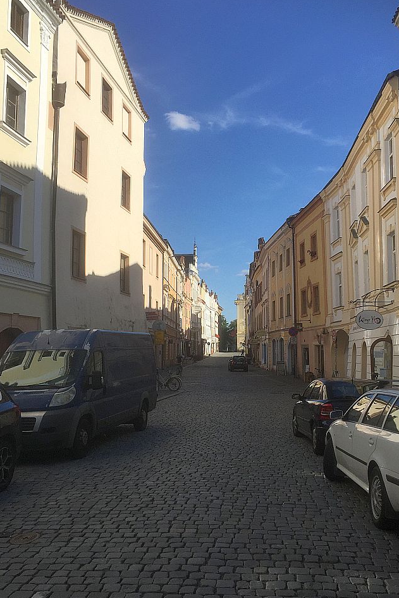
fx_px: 565
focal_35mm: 34
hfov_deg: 38.8
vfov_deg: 55.8
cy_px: 290
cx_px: 221
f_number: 2.2
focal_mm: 4.15
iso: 32
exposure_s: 1/2475
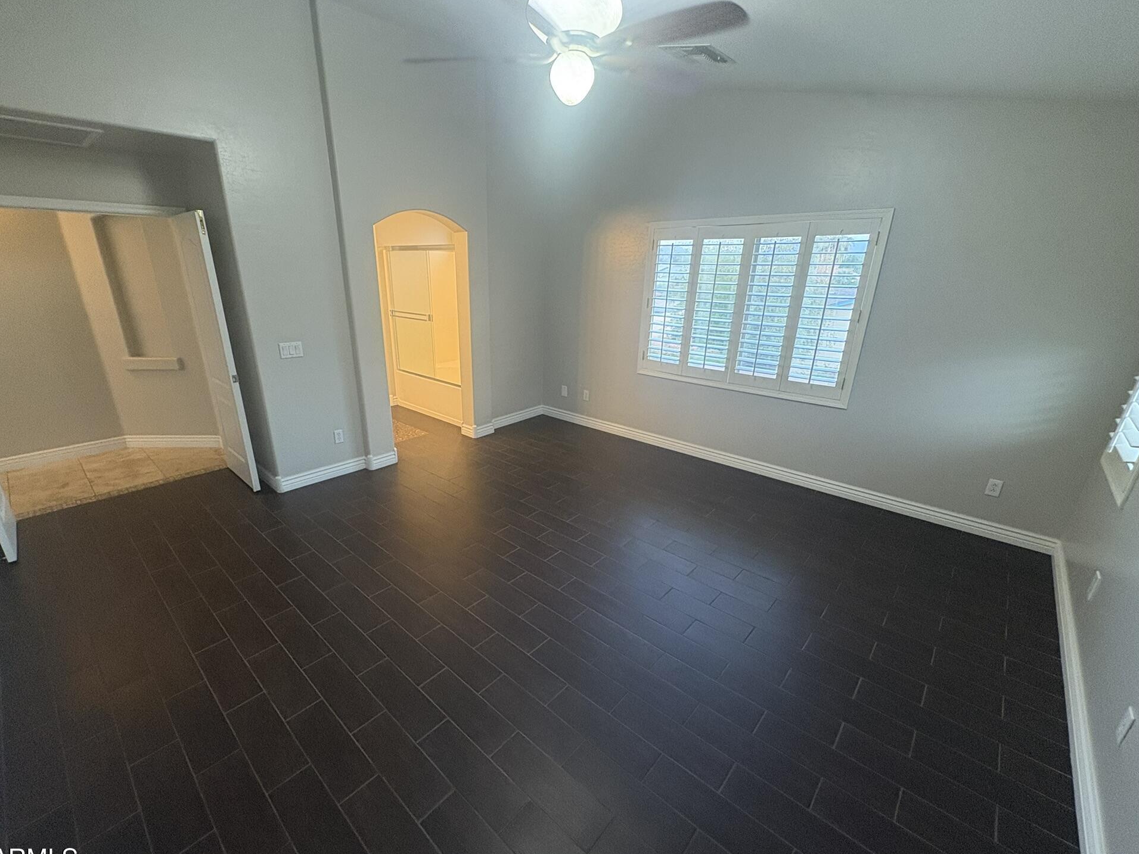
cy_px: 442
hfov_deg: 98.0
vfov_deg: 81.7
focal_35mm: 15
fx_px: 494
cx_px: 533
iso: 250
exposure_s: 1/60
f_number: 2.2
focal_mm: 2.22
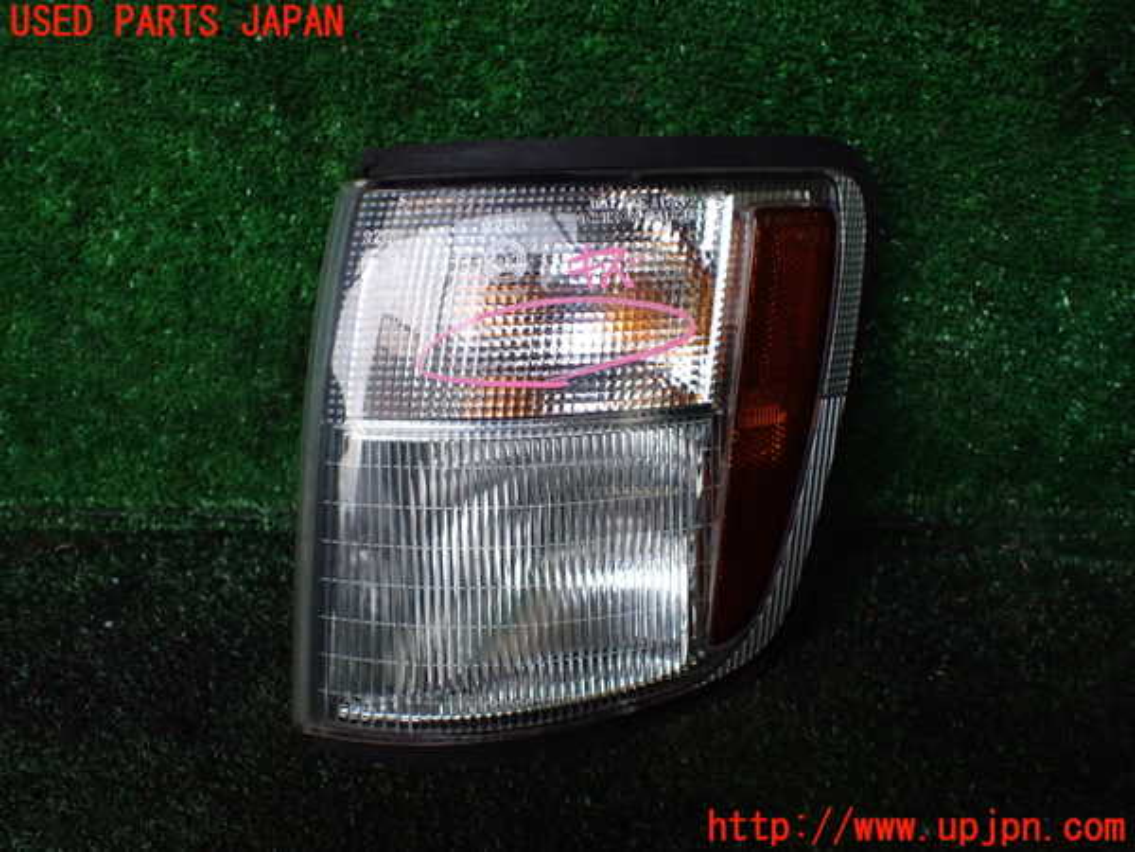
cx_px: 568
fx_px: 984
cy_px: 426
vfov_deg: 46.8
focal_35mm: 30
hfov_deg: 60.0
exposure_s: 1/125
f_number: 2.3
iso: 640
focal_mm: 5.4
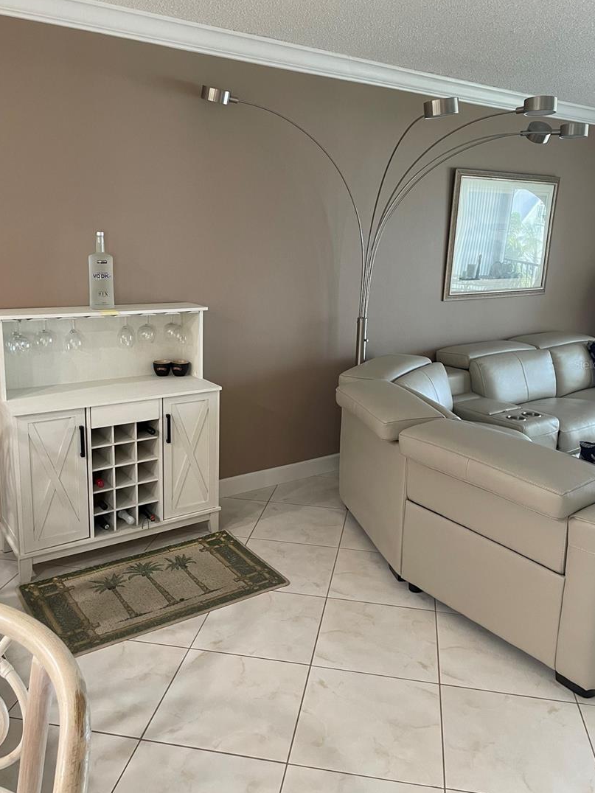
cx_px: 294
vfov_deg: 61.6
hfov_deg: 48.2
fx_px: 665
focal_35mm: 29
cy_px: 364
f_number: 1.6
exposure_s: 1/60
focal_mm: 4.2
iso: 160
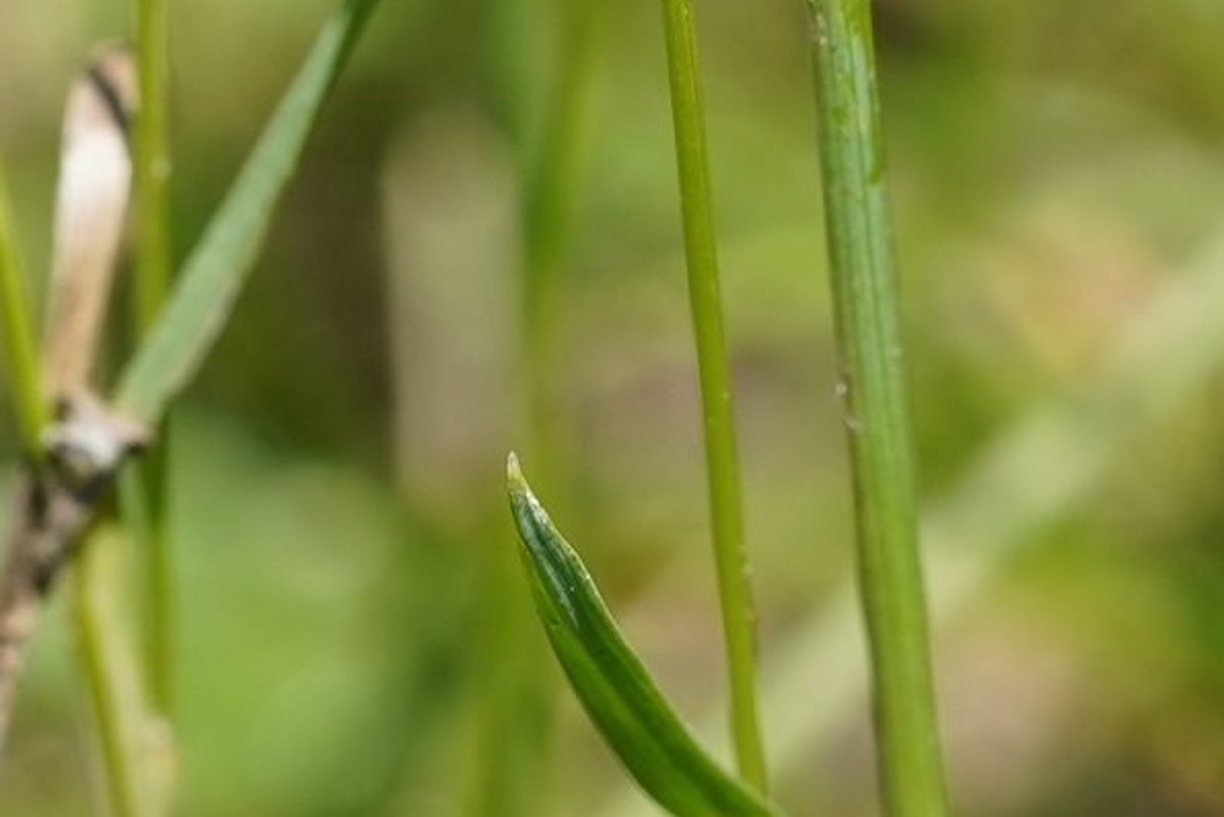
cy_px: -188
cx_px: 669
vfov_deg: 2.6
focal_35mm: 536
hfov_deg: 3.8
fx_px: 18227
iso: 250
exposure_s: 1/320
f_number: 8
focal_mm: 90
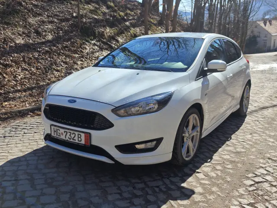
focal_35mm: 32
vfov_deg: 44.2
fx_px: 256
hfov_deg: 56.8
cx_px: 138
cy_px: 104
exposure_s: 1/1282
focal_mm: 8.72
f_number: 2
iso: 50
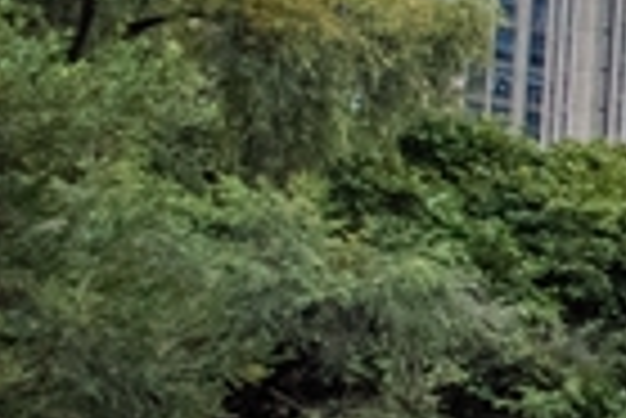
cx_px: 2418
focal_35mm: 109
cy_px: 528
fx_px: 1897
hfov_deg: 8.5
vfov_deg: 12.3
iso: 1600
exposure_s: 1/100
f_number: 10
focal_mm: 14
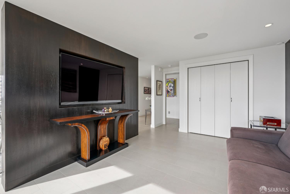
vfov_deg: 77.3
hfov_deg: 100.4
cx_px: 145
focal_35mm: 15
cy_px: 97
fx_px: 121
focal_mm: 15
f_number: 8
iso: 640
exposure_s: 1/125
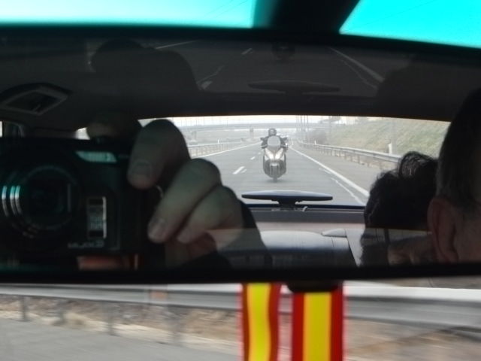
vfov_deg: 30.3
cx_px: 240
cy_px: 180
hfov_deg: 39.7
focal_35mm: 48
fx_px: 667
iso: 320
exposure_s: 1/60
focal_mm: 8.4
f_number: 4
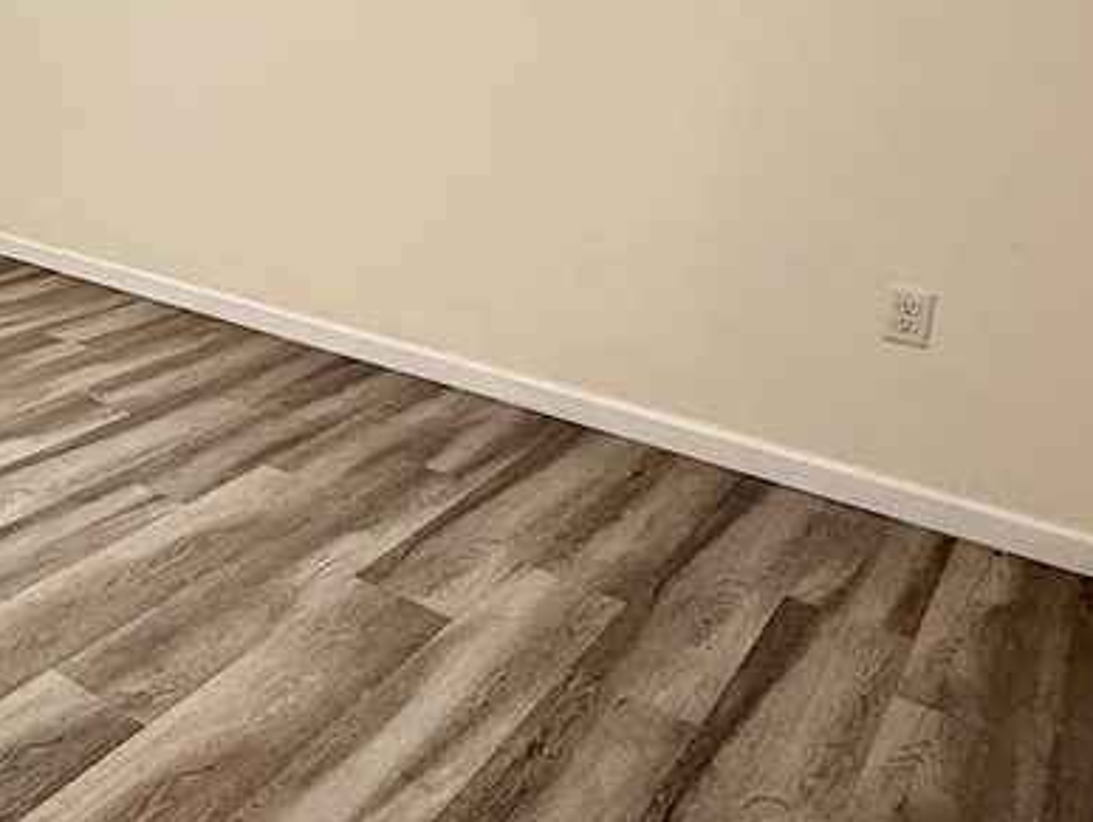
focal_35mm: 37
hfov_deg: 40.8
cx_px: -96
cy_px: 153
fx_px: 1169
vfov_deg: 37.2
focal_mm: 2.22
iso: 320
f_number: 2.2
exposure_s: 1/60
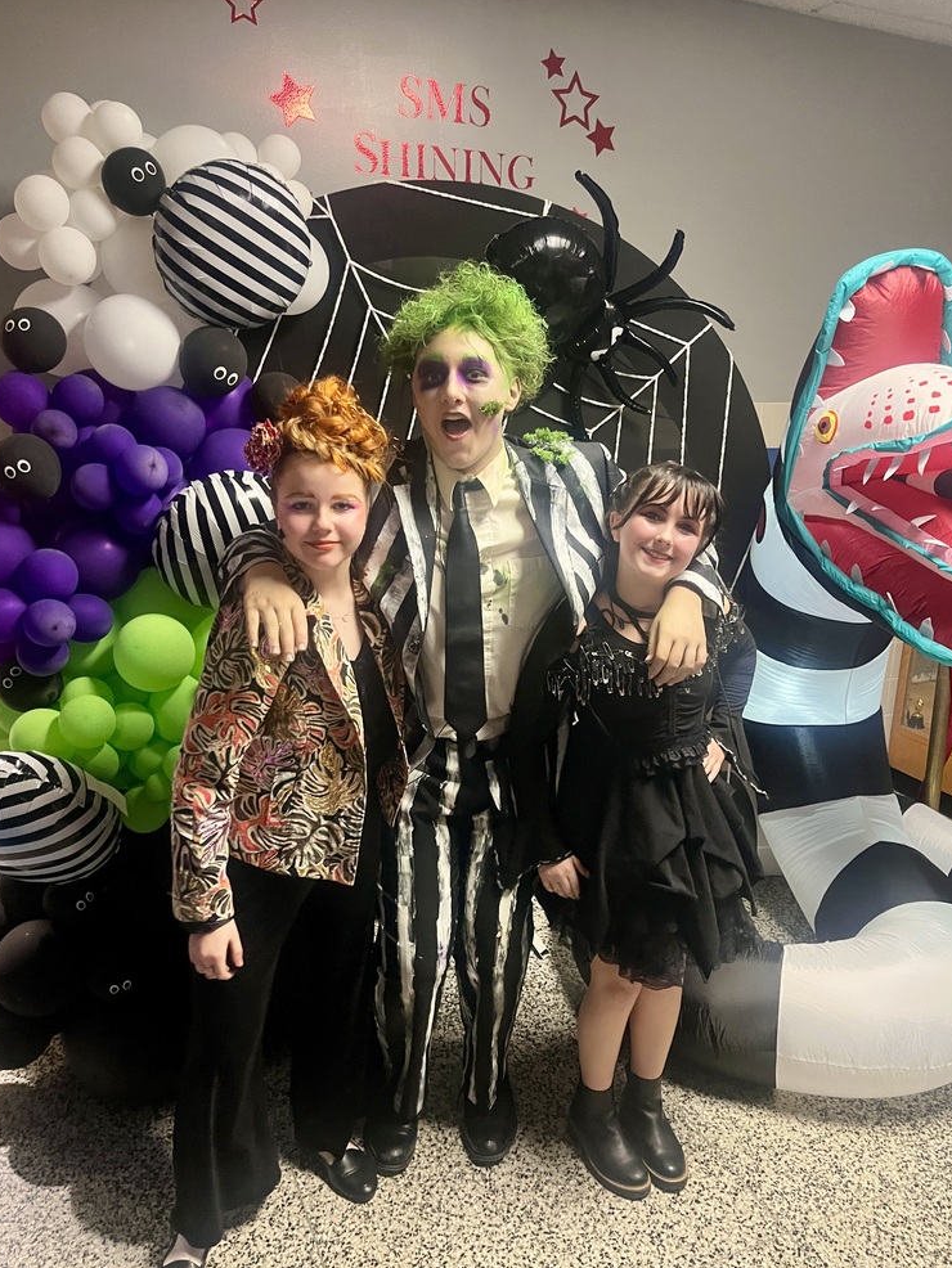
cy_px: 653
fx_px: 990
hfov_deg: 51.4
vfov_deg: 65.3
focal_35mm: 27
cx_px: 477
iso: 400
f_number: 1.6
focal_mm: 5.1
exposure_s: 1/60
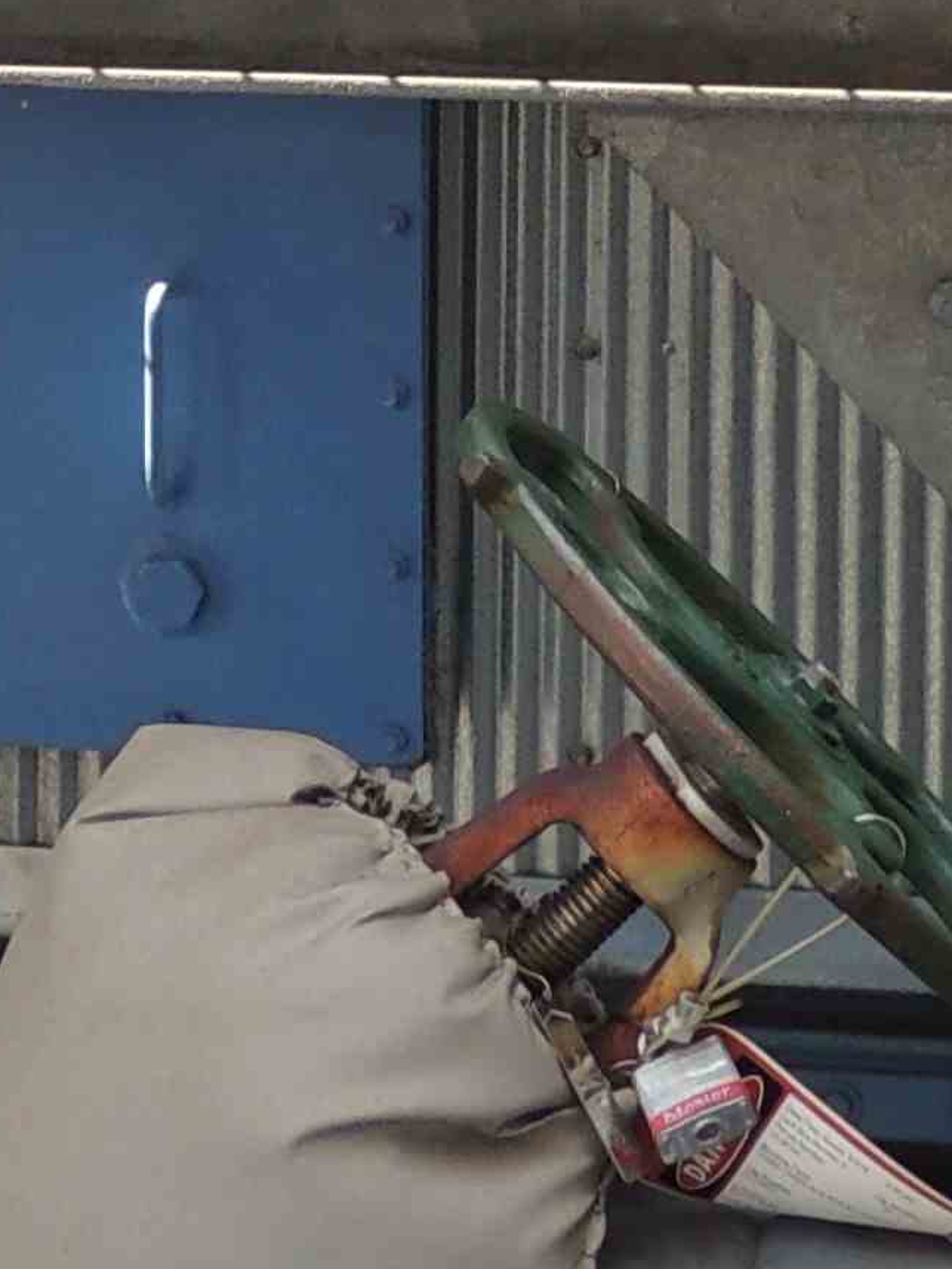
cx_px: 222
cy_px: -671
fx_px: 4729
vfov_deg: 14.2
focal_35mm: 129
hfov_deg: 11.5
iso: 100
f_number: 3
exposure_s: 1/125
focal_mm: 4.3
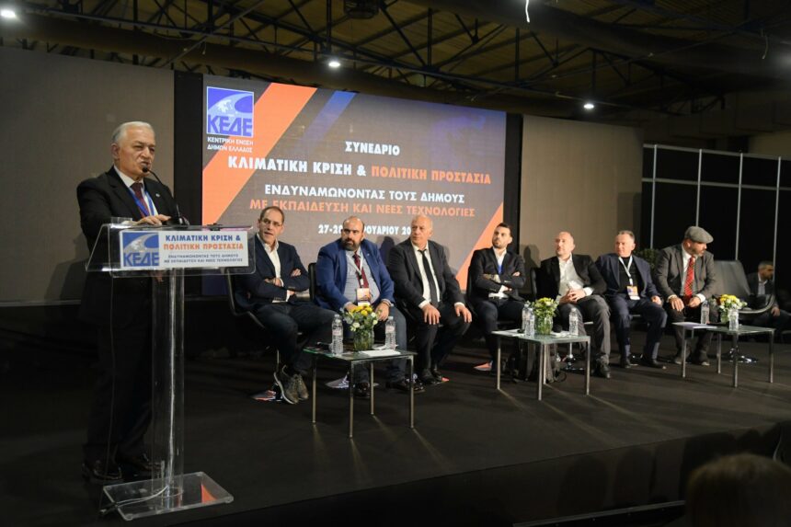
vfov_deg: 37.8
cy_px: 264
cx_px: 396
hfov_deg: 54.4
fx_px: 769
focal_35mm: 35
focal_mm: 35
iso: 3200
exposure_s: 1/250
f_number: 4
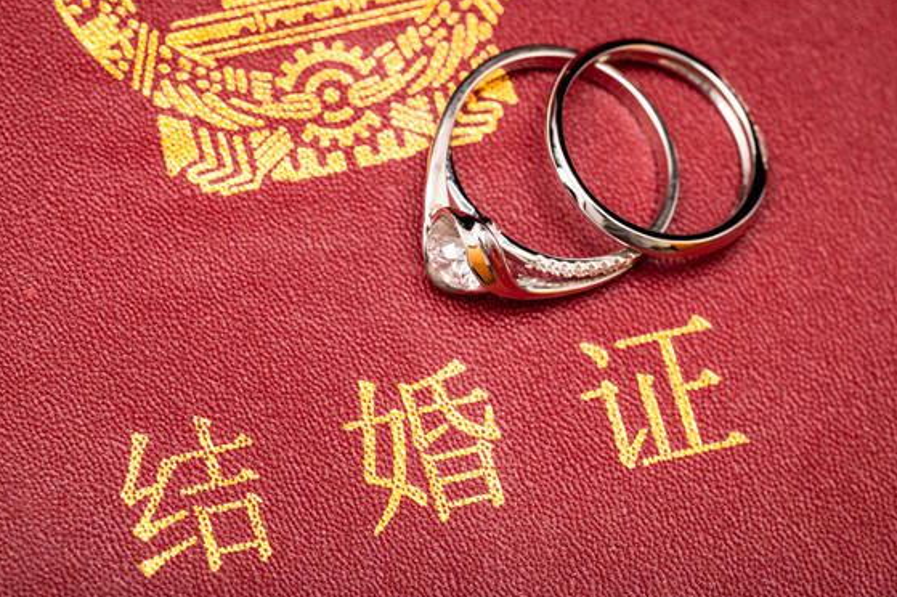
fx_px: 3611
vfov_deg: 9.5
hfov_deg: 14.2
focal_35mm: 145
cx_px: 420
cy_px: 313
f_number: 16
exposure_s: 1/250
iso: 800
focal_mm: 135
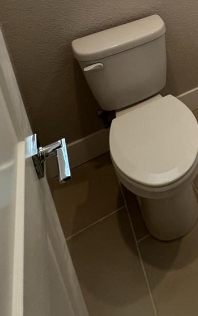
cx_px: 252
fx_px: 320
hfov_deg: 28.6
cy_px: -44
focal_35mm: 37
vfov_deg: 40.7
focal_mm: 1.57
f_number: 1.8
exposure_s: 1/120
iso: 80
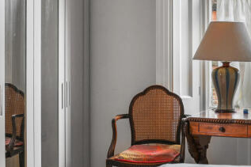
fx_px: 523
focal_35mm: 75
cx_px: 167
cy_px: 87
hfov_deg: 26.9
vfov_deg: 18.2
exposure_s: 1/2.5
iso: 400
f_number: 4.5
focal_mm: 50
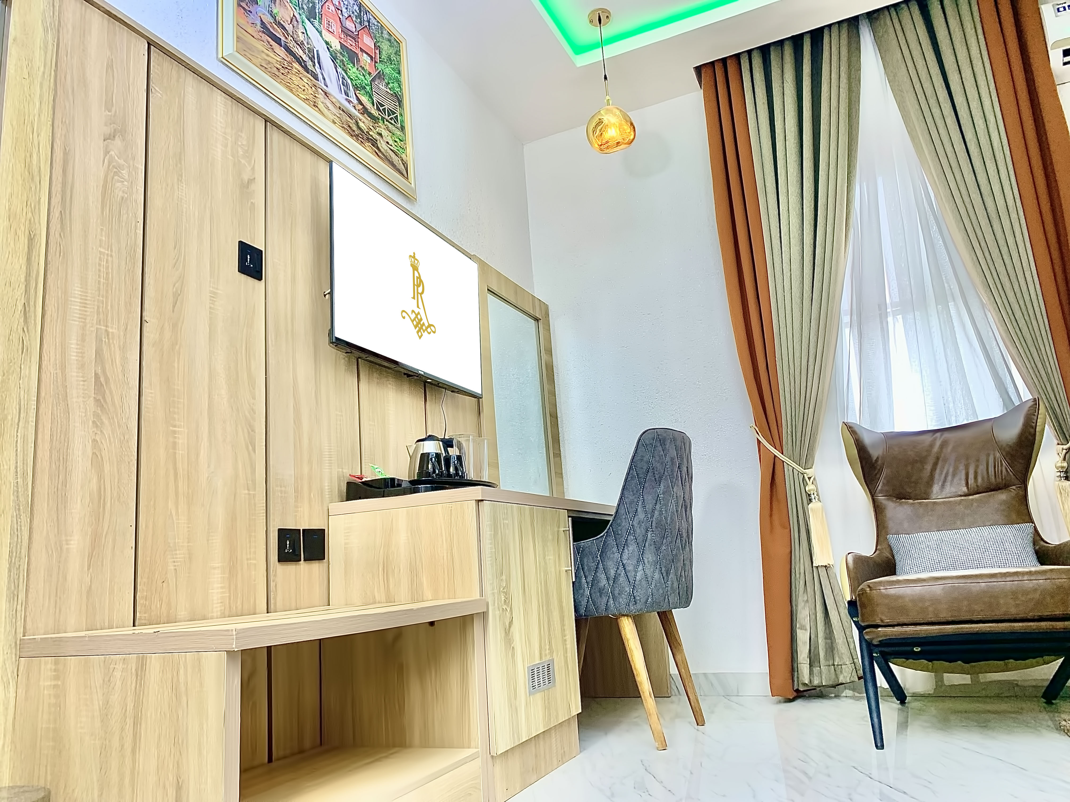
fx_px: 804
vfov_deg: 53.1
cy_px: 401
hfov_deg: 67.3
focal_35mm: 26
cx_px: 535
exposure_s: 1/50
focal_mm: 4.25
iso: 64
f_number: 1.8
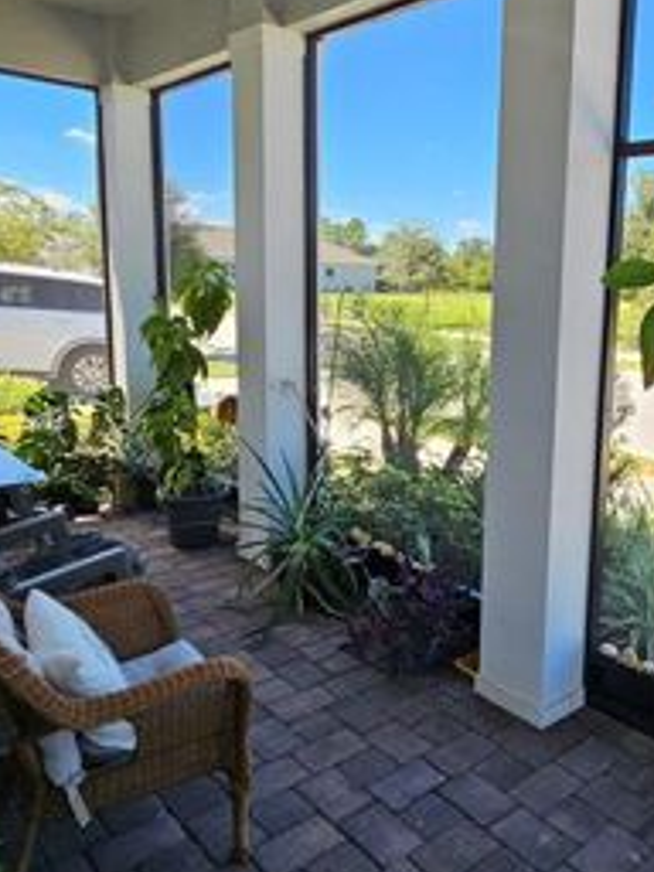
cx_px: 506
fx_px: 680
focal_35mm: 27
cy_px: 416
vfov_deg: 65.3
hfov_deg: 48.9
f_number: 2.2
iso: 50
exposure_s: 1/217
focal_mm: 2.2
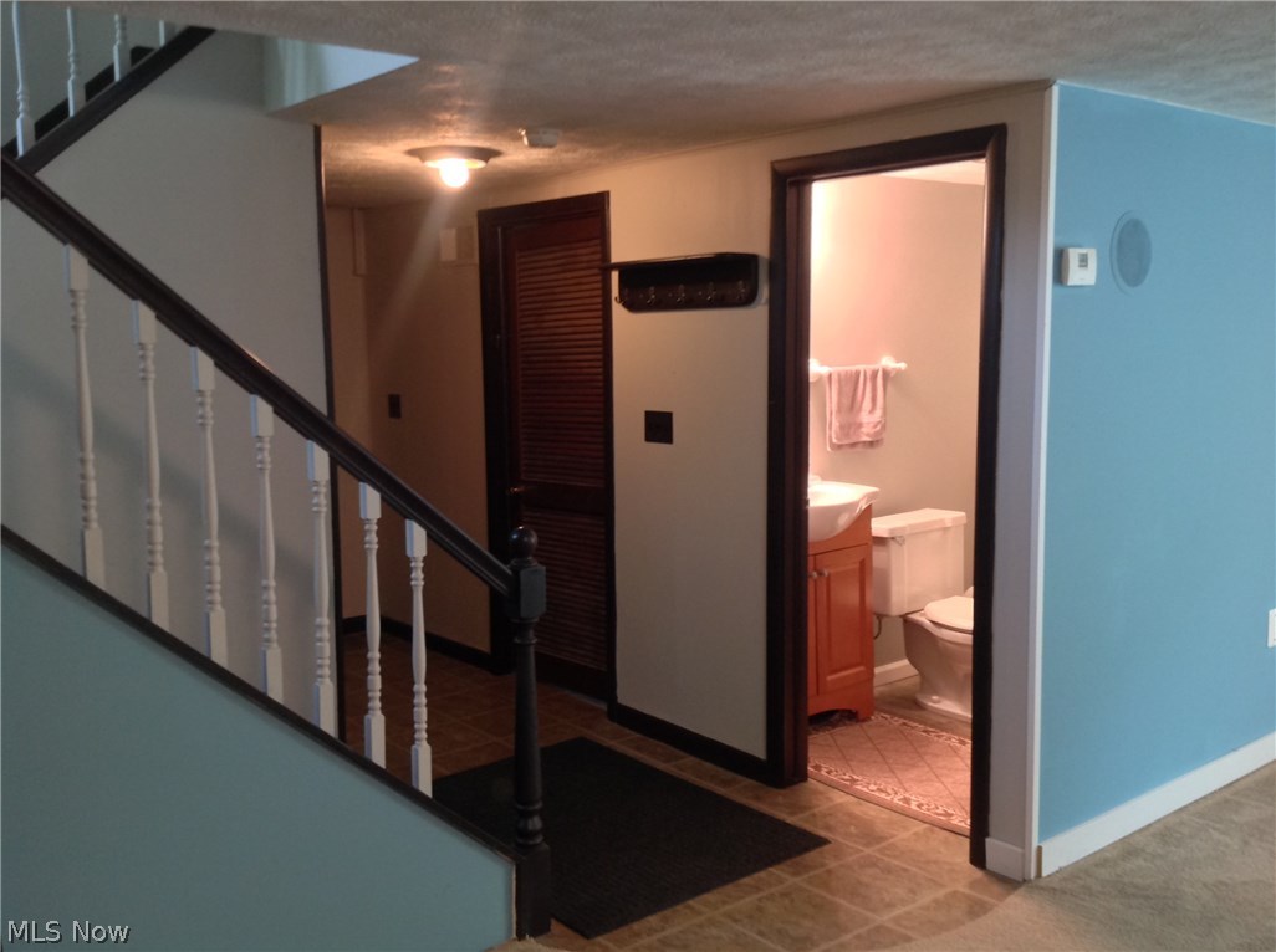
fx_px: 1288
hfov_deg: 52.7
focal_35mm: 35
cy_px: 476
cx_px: 638
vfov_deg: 40.6
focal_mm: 4.28
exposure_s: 1/15
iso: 200
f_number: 2.4
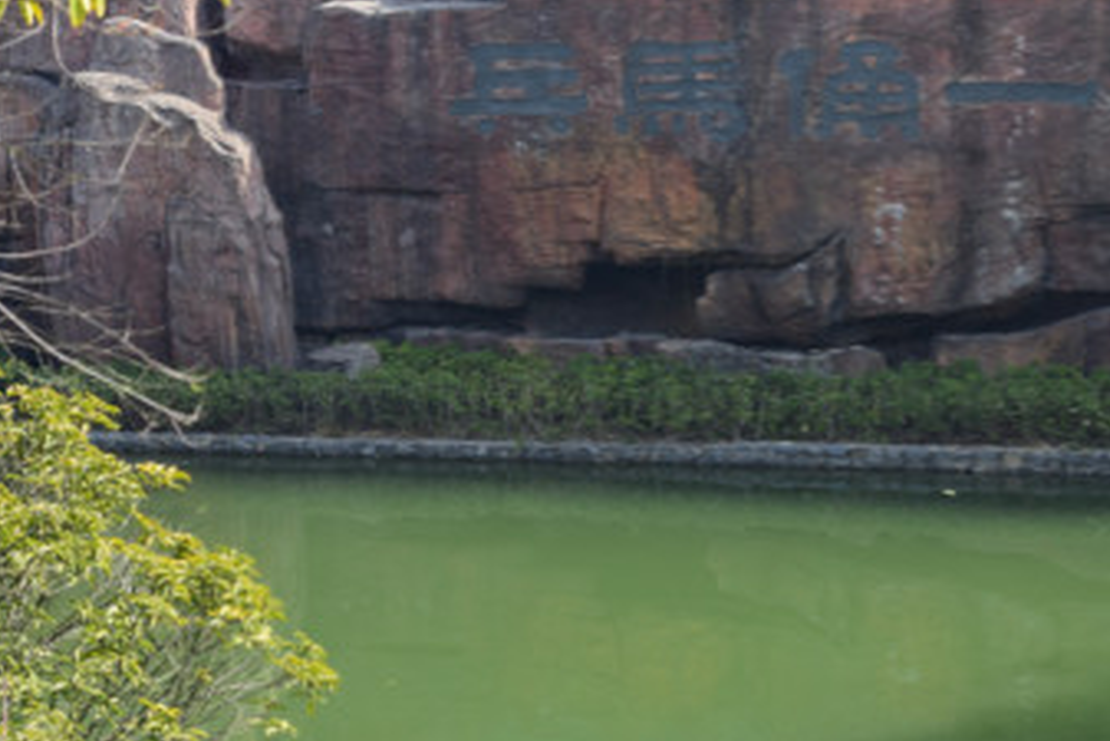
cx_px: 942
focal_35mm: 169
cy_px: 300
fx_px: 5213
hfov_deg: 12.1
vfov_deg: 8.1
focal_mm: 95
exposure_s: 1/200
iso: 250
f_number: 8
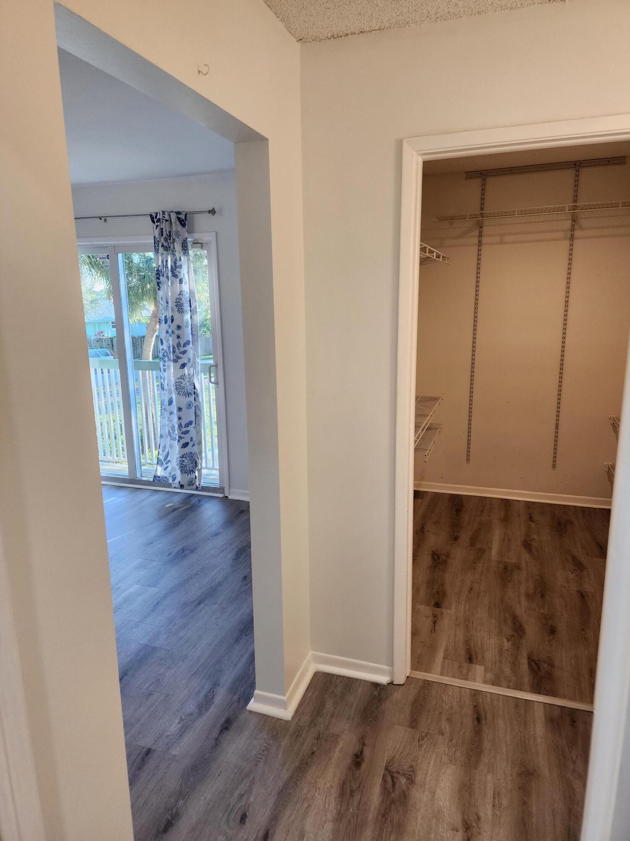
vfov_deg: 73.9
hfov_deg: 58.9
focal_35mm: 23
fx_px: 558
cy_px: 420
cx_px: 315
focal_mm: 6.4
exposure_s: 1/120
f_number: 1.8
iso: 160
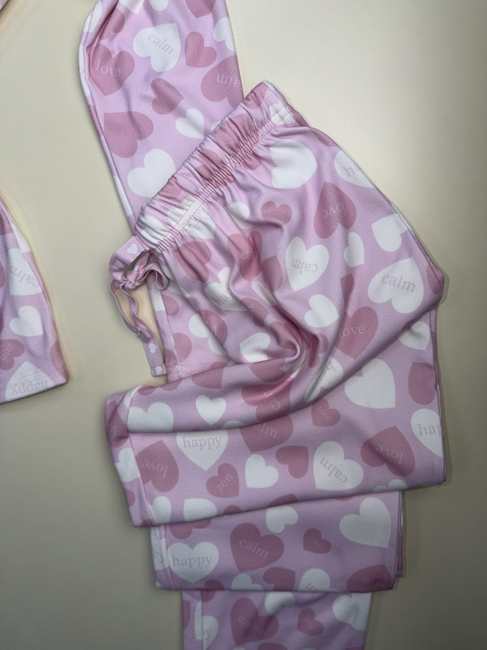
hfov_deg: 56.8
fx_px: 450
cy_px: 325
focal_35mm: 24
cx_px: 244
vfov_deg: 71.6
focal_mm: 6.76
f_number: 1.78
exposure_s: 1/1385
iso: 50
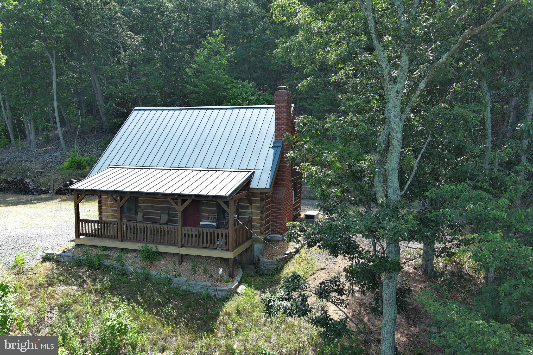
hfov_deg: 63.7
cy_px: 178
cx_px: 266
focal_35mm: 29
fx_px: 429
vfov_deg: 45.0
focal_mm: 10.57
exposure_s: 1/248
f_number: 2.8
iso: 100
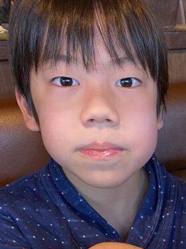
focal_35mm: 71
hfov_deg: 19.5
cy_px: 281
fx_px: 509
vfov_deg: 25.2
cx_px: 223
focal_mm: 4.25
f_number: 1.8
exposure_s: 1/50
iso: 250
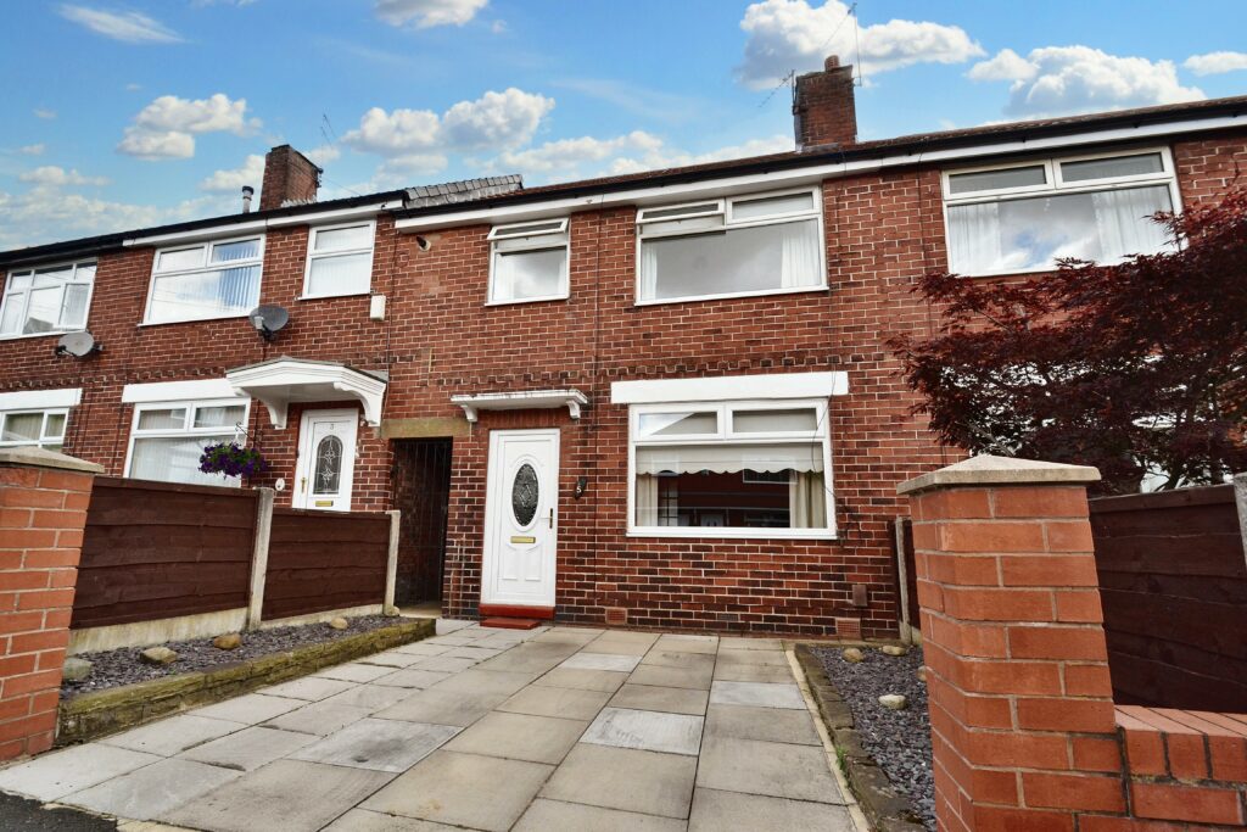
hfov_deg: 100.4
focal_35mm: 15
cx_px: 624
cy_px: 416
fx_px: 520
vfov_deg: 77.3
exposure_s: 1/200
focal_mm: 10
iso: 400
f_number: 10
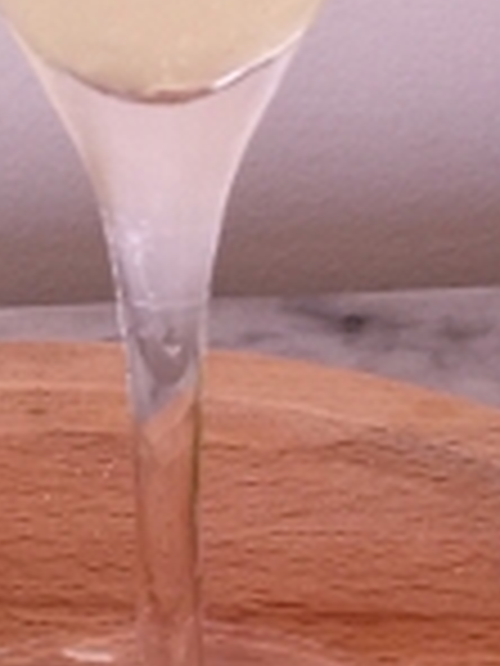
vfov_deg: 15.3
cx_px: 90
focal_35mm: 127
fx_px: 2446
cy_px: 58
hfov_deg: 11.6
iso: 50
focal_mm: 4.15
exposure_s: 1/15
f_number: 2.2
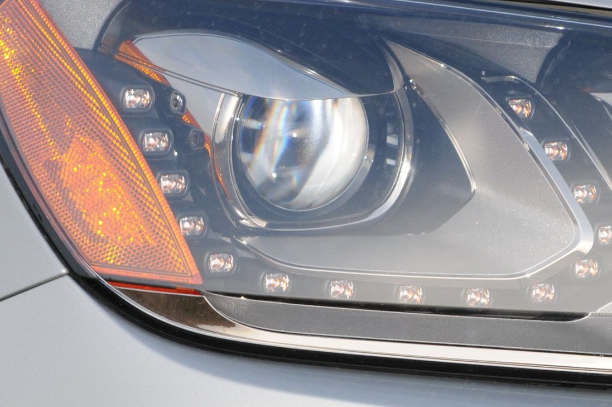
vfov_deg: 3.6
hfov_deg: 5.5
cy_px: 166
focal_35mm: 376
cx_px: 553
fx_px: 6385
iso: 250
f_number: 8
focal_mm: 110
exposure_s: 1/60
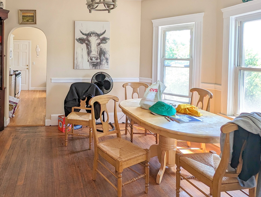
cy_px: 60
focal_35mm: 22
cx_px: 66
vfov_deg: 59.3
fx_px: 166
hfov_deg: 71.2
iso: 58
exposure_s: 1/56.1
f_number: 1.95
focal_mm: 2.23
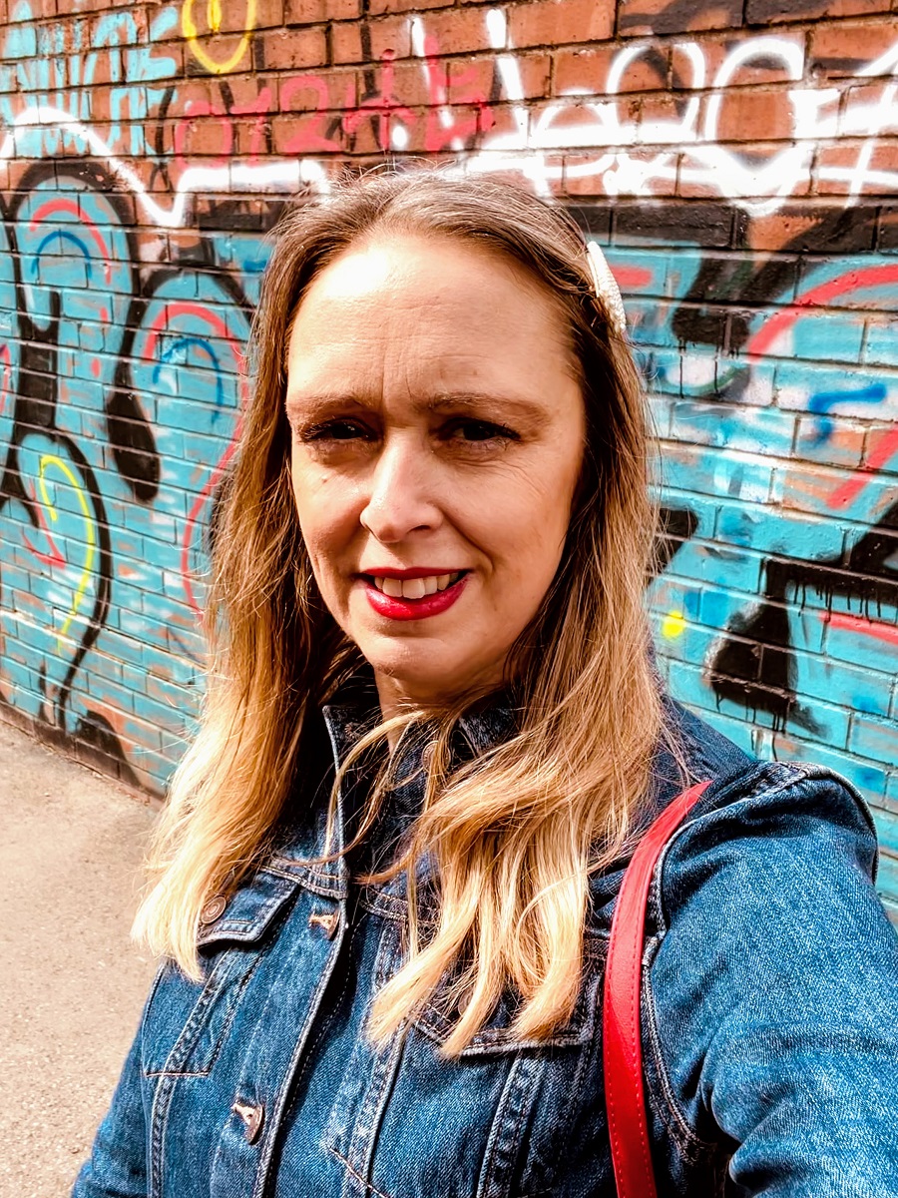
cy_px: 599
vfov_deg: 60.0
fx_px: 1038
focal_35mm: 30
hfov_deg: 46.8
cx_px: 449
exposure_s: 1/243
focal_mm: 2.71
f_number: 2.2
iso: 25
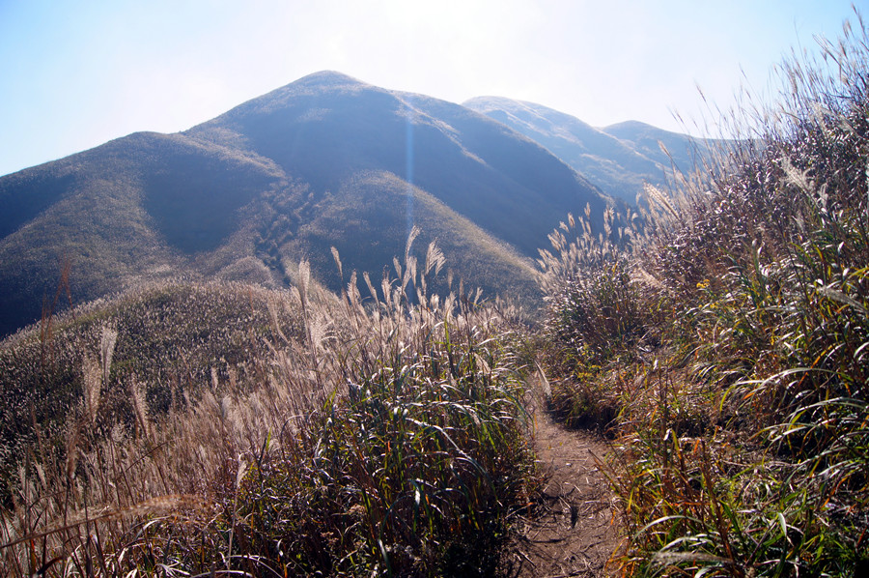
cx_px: 434
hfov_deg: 67.4
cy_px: 289
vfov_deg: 47.8
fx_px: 651
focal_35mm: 27
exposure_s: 1/400
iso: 100
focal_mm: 18
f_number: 6.3
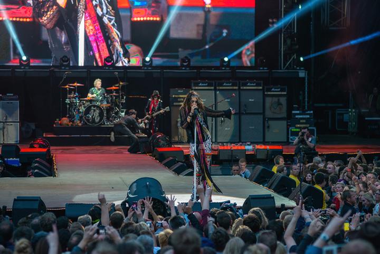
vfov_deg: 10.2
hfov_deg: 15.2
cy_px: 127
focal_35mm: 135
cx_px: 190
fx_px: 1426
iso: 1250
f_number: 5
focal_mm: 135
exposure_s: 1/640
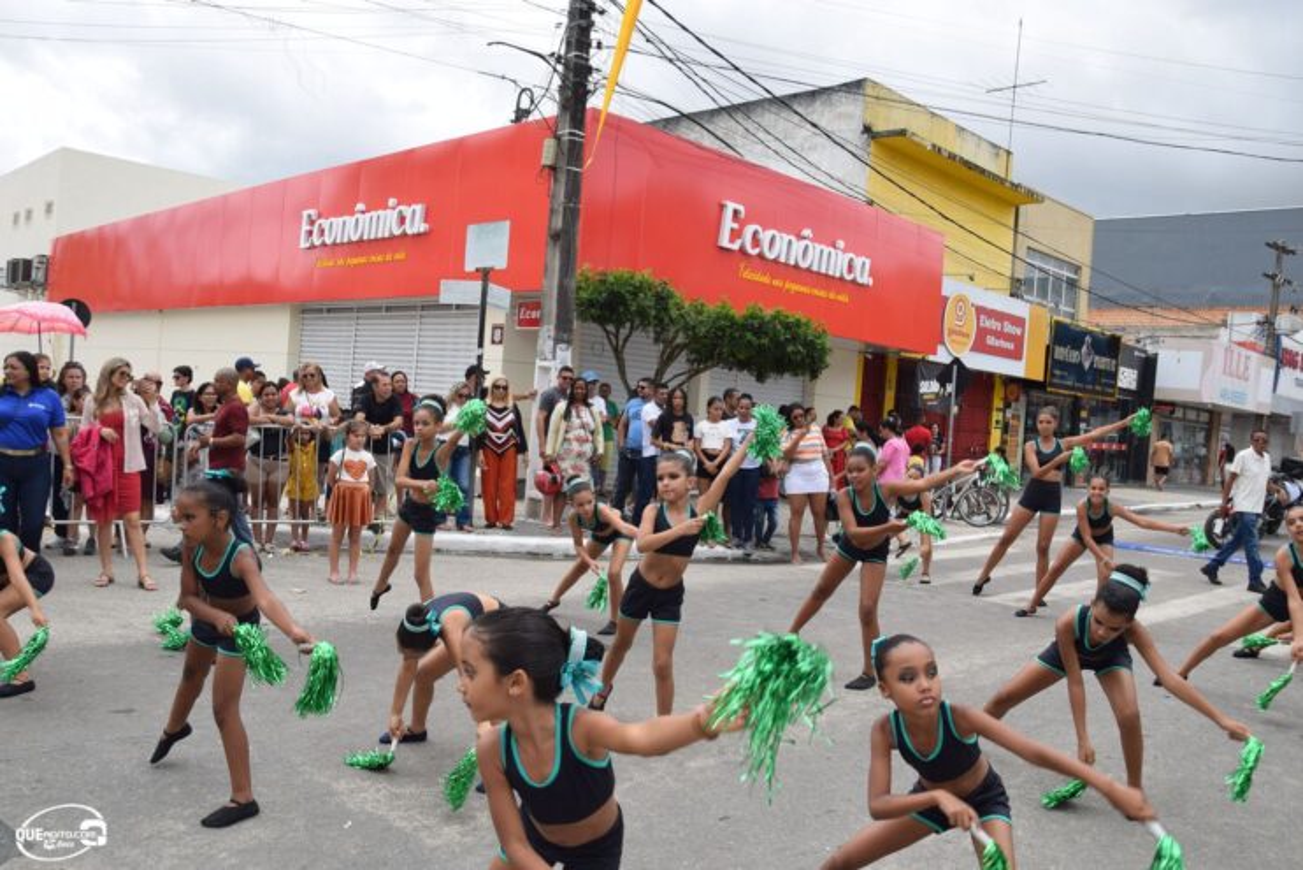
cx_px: 652
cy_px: 435
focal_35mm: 27
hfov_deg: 67.4
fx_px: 977
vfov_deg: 47.9
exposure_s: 1/320
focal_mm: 18
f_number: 9
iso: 200
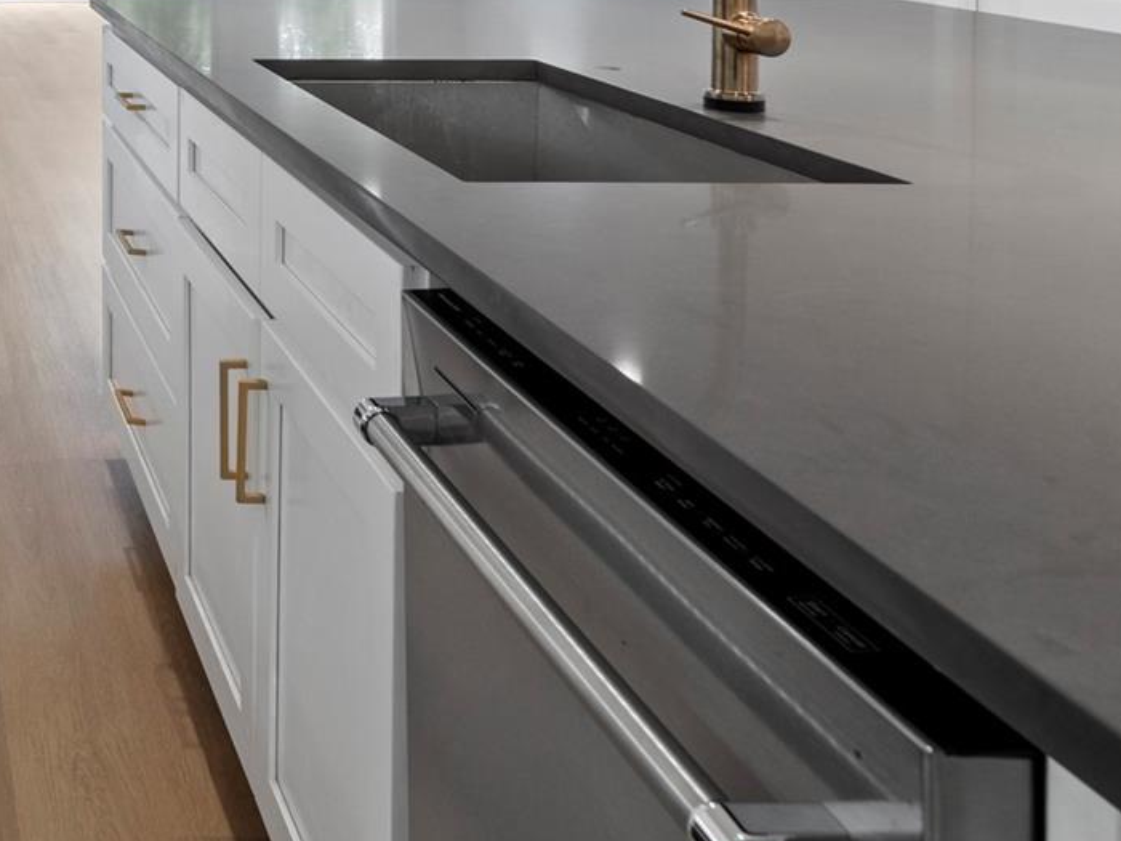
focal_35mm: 45
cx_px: -136
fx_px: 1457
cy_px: -151
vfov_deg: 28.3
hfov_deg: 35.4
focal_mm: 16
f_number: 9
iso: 200
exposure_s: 1/3
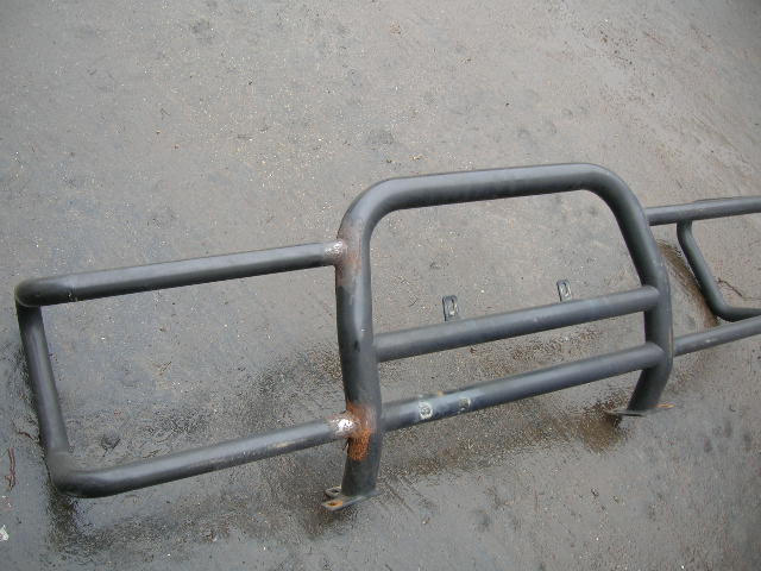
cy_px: 286
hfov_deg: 54.0
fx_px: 747
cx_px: 380
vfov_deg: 41.8
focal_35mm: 34
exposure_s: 1/9.3
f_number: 2.9
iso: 50
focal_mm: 5.7
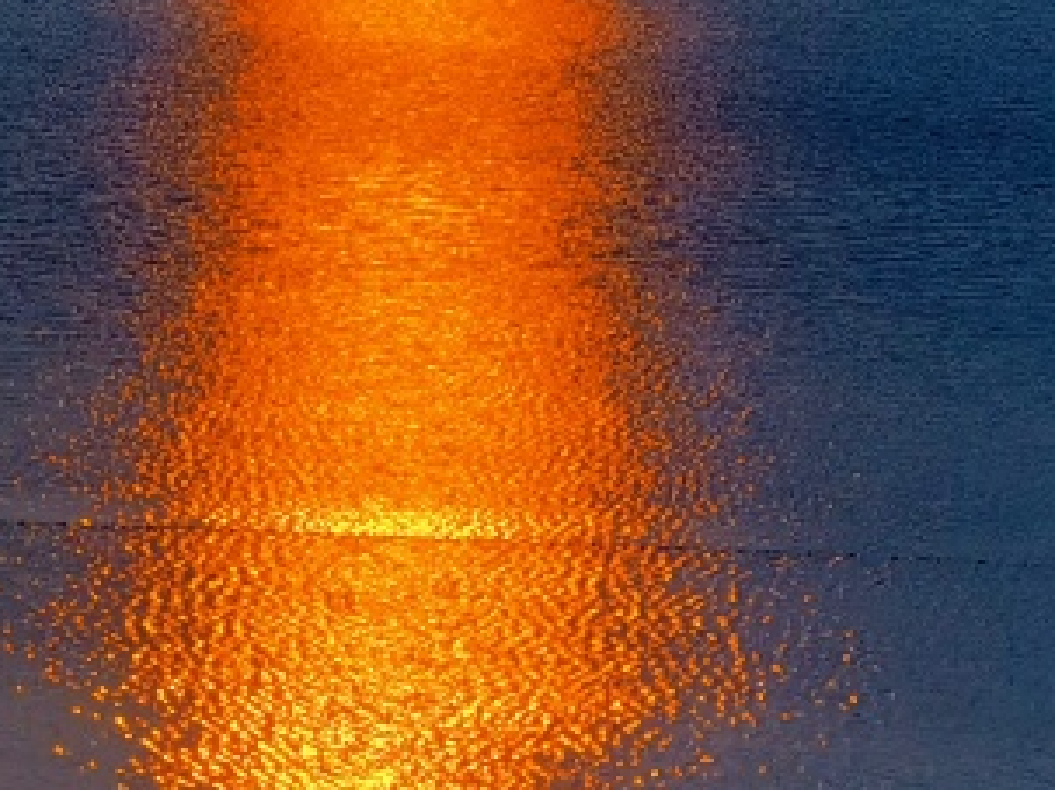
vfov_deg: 4.6
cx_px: 355
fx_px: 9779
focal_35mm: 321
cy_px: -143
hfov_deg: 6.2
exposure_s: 1/212
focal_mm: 7.48
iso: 50
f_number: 2.4
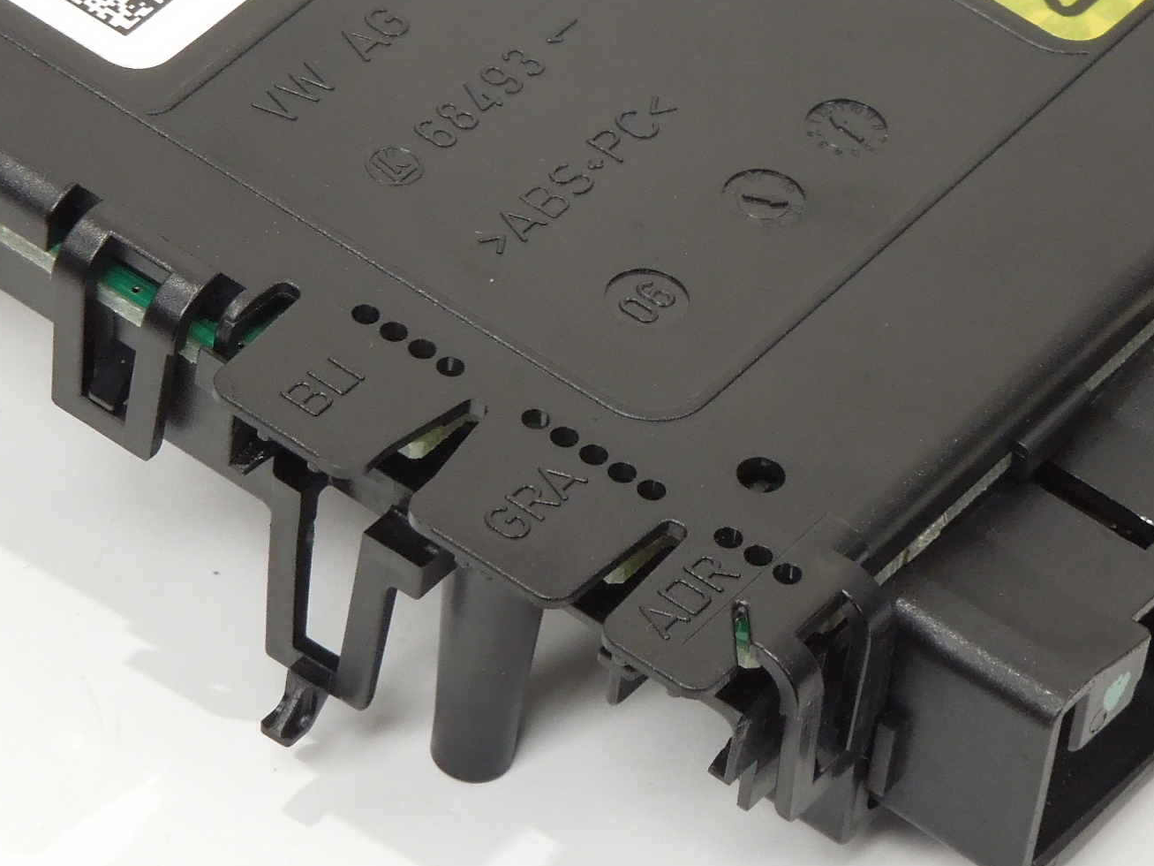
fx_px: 7867
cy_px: 162
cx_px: 666
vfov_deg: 6.3
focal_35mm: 236
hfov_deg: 8.4
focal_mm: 21.5
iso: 450
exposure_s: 1/25
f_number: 4.8
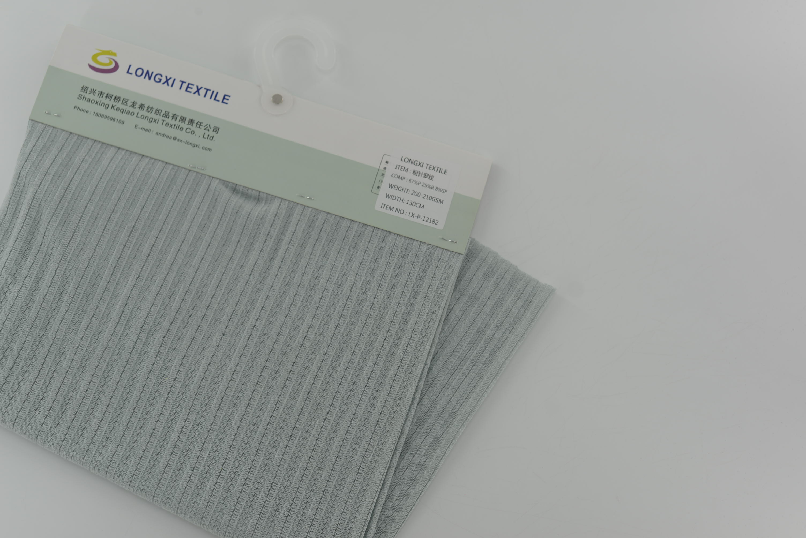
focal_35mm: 50
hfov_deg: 39.6
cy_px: 269
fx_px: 1120
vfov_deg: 27.0
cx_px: 403
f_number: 3.5
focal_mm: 50
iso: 100
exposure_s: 1/320
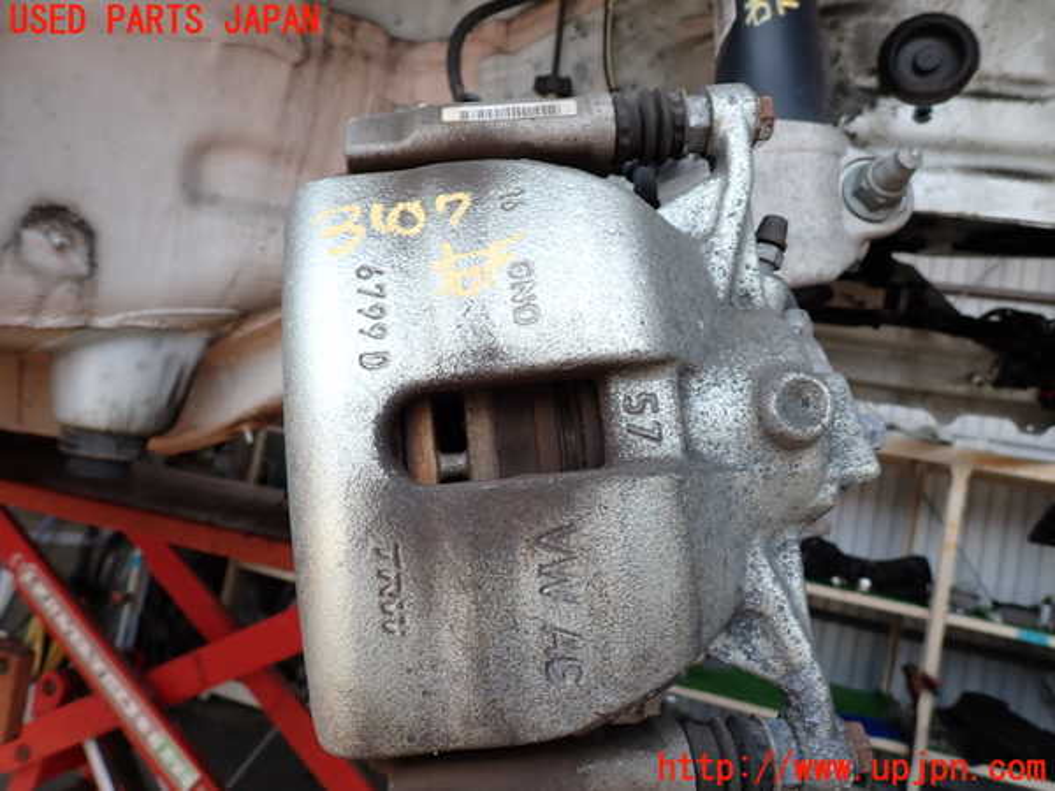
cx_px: 528
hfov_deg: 69.4
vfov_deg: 54.9
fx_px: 762
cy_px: 396
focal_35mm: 25
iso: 100
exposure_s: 1/400
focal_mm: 4.5
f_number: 2.8
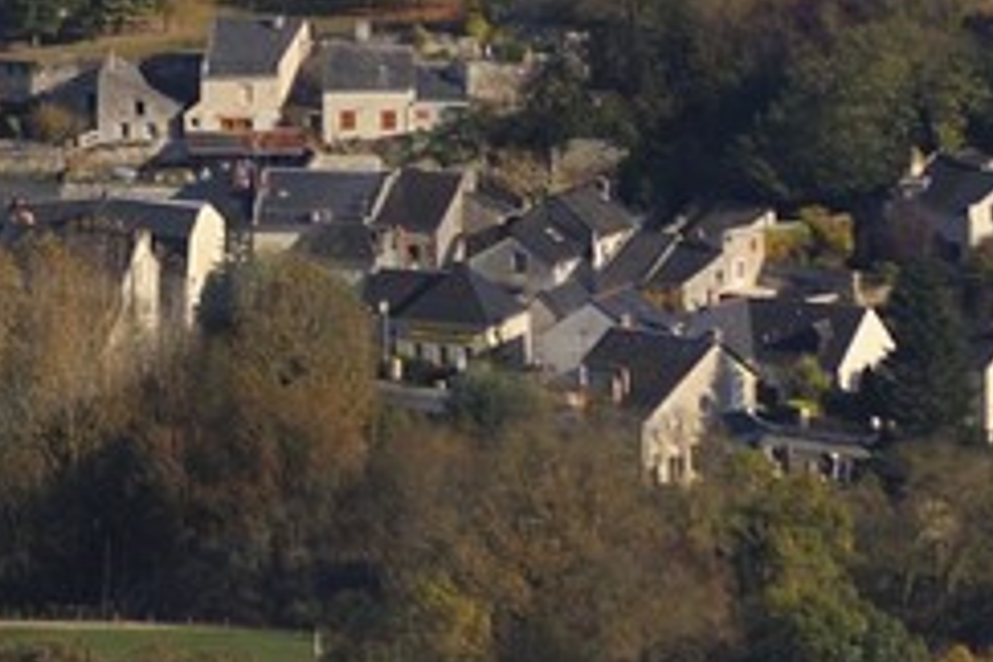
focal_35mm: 1316
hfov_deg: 1.6
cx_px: -654
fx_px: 36297
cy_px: -936
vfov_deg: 1.0
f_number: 9
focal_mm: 200
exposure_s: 1/800
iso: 400
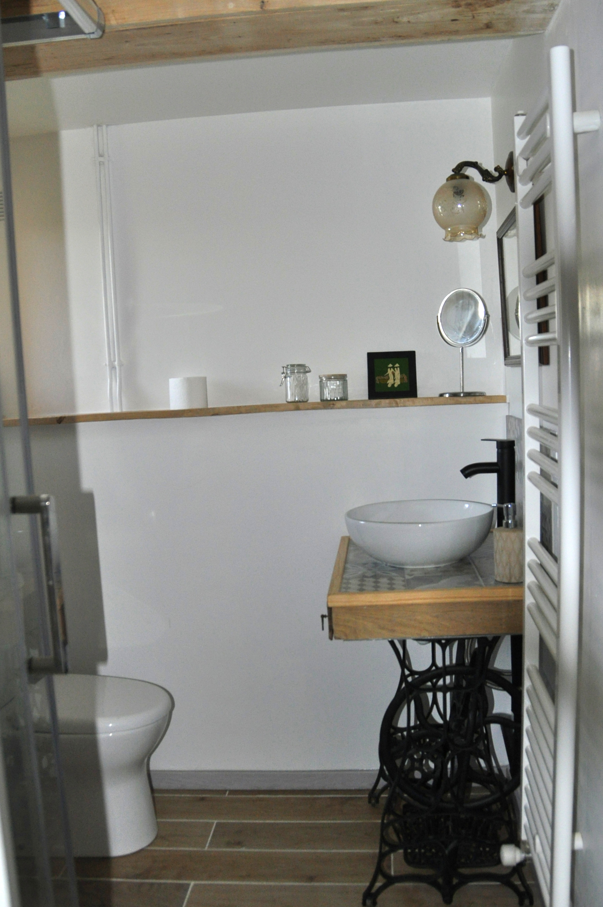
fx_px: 680
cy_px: 454
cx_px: 302
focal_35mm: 27
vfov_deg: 67.4
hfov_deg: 47.8
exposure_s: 1/60
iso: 800
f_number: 3.5
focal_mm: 18
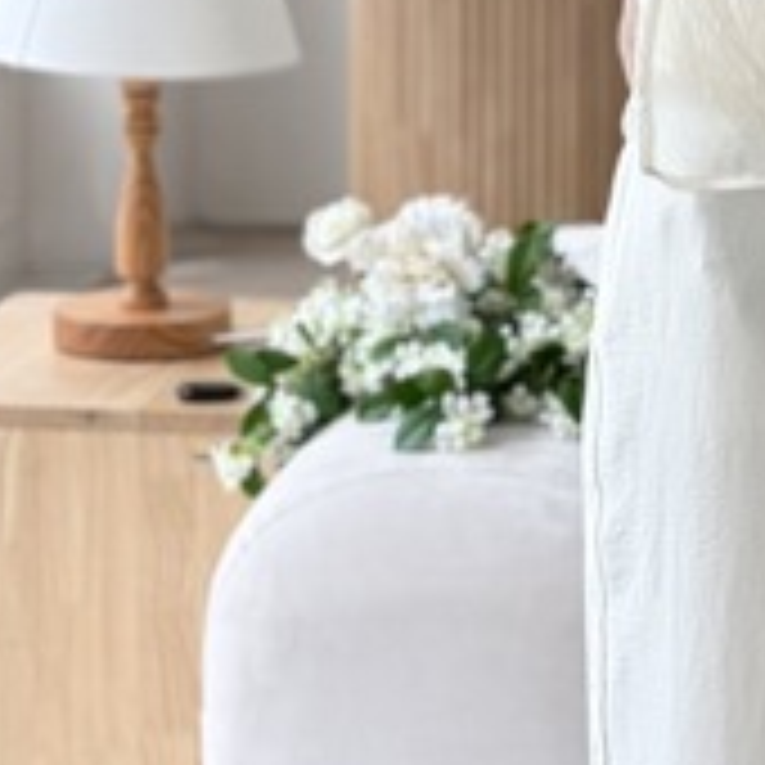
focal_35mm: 135
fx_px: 3375
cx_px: 1260
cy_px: 94
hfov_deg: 12.1
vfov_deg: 12.8
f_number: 1.6
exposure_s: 1/167
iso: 50
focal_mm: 5.96
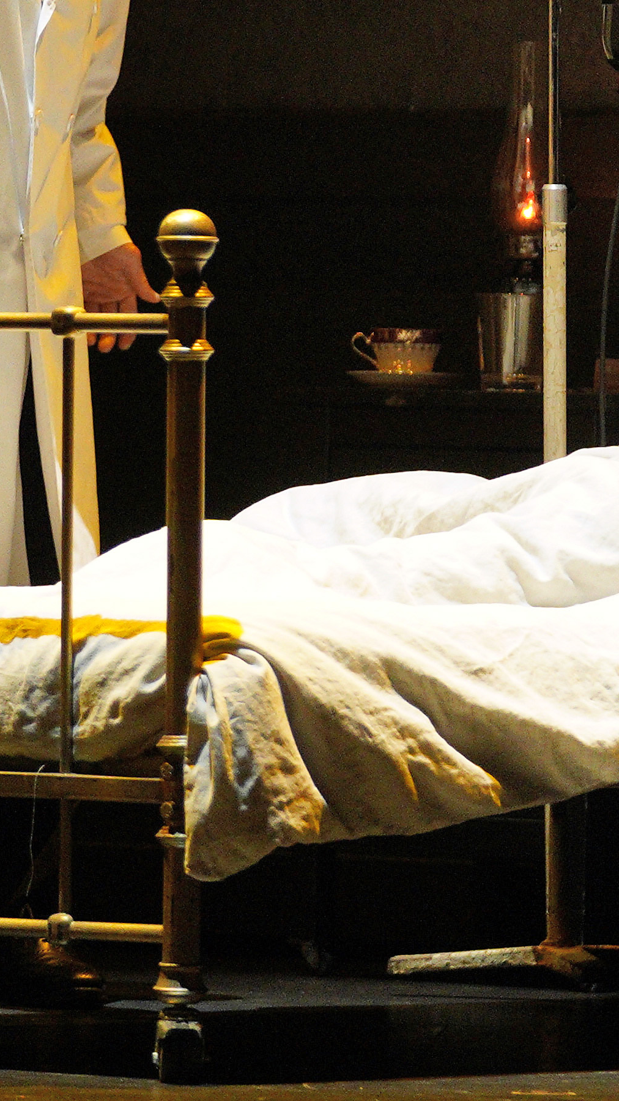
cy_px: -20
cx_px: 203
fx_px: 13661
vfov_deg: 4.6
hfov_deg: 2.6
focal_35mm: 468
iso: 4000
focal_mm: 134
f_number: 2.8
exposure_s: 1/160
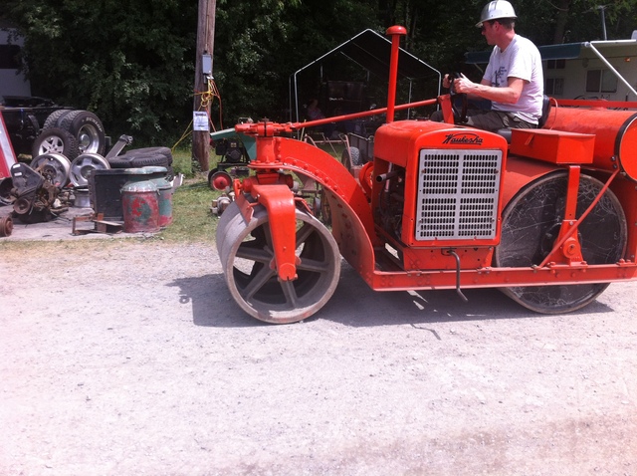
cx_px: 318
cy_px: 238
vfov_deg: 40.6
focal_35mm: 35
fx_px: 643
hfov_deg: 52.7
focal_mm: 3.85
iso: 80
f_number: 2.8
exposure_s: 1/1040
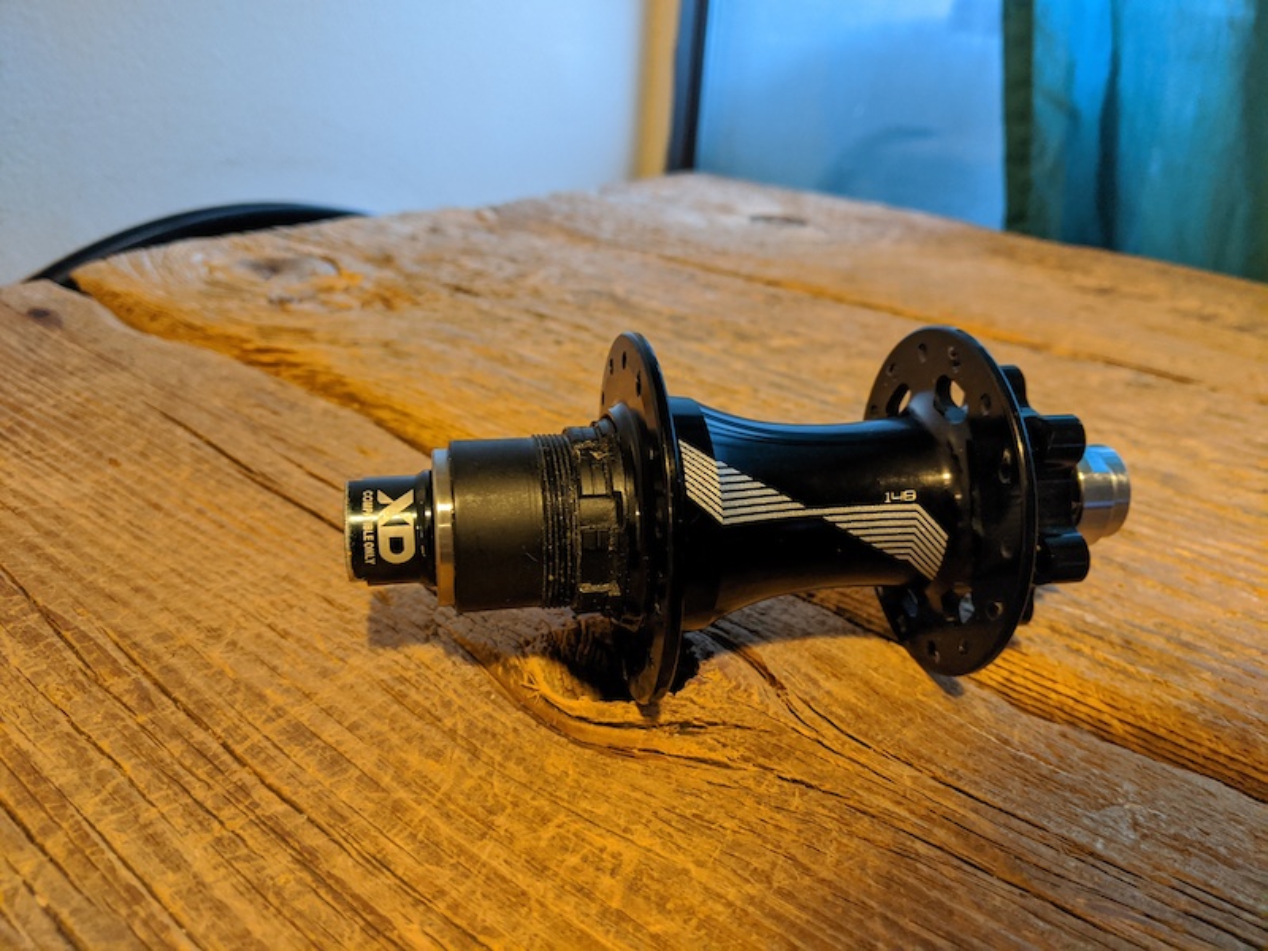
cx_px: 634
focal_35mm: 27
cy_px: 476
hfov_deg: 65.3
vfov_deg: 51.4
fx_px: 989
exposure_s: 1/24
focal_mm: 4.44
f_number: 1.8
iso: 438
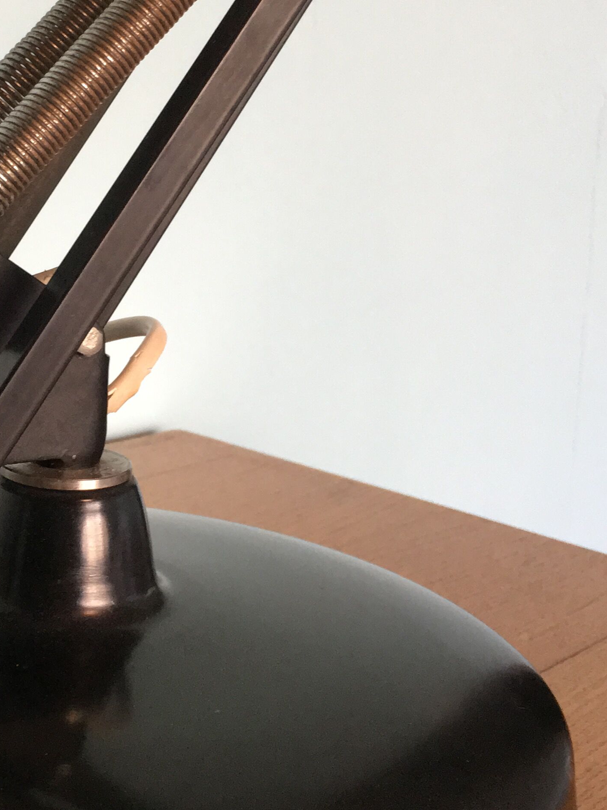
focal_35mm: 62
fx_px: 1450
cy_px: 295
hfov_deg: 23.1
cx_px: 68
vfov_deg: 31.0
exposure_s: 1/25
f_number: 2.2
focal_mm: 4.15
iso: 200
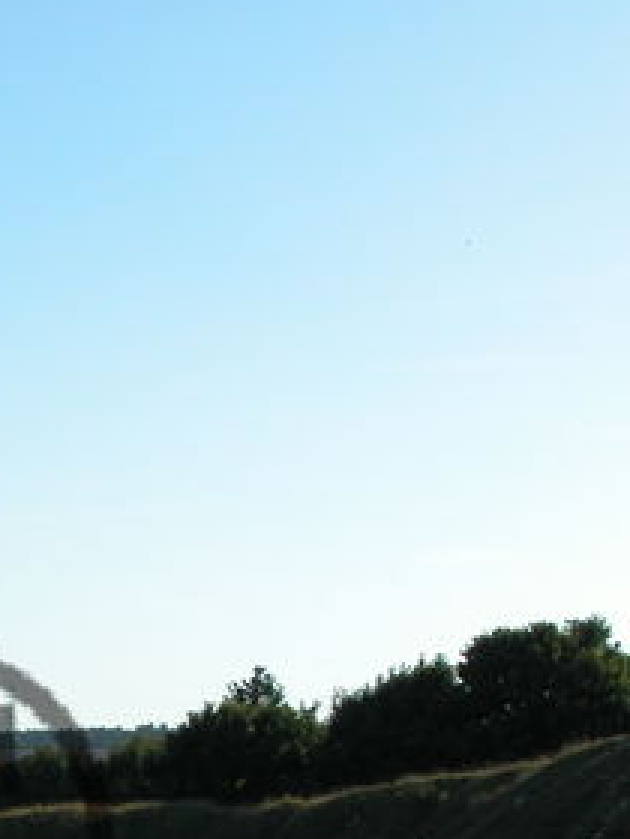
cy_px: 839
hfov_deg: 14.4
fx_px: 2427
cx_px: -90
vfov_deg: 19.1
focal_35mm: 100
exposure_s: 1/305
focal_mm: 8.9
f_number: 6.3
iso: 100
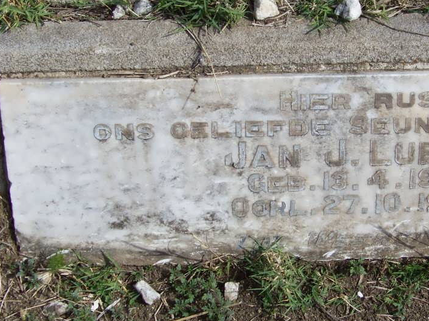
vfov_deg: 17.8
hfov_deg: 23.3
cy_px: 154
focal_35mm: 83
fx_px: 1029
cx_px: 316
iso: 64
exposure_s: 1/640
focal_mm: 7.6
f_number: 4
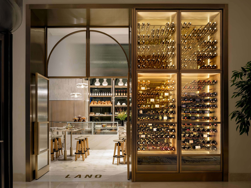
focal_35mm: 40
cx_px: 126
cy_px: 94
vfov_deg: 36.0
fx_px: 290
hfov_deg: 46.8
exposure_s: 2
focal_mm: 50
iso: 200
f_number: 14
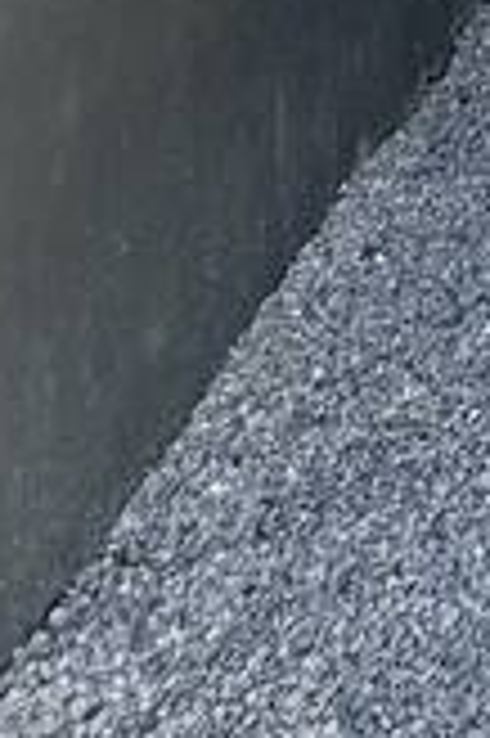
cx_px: 899
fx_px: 1821
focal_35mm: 89
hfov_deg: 13.6
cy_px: -914
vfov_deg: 15.6
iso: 32
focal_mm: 1.57
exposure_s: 1/166
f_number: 1.8
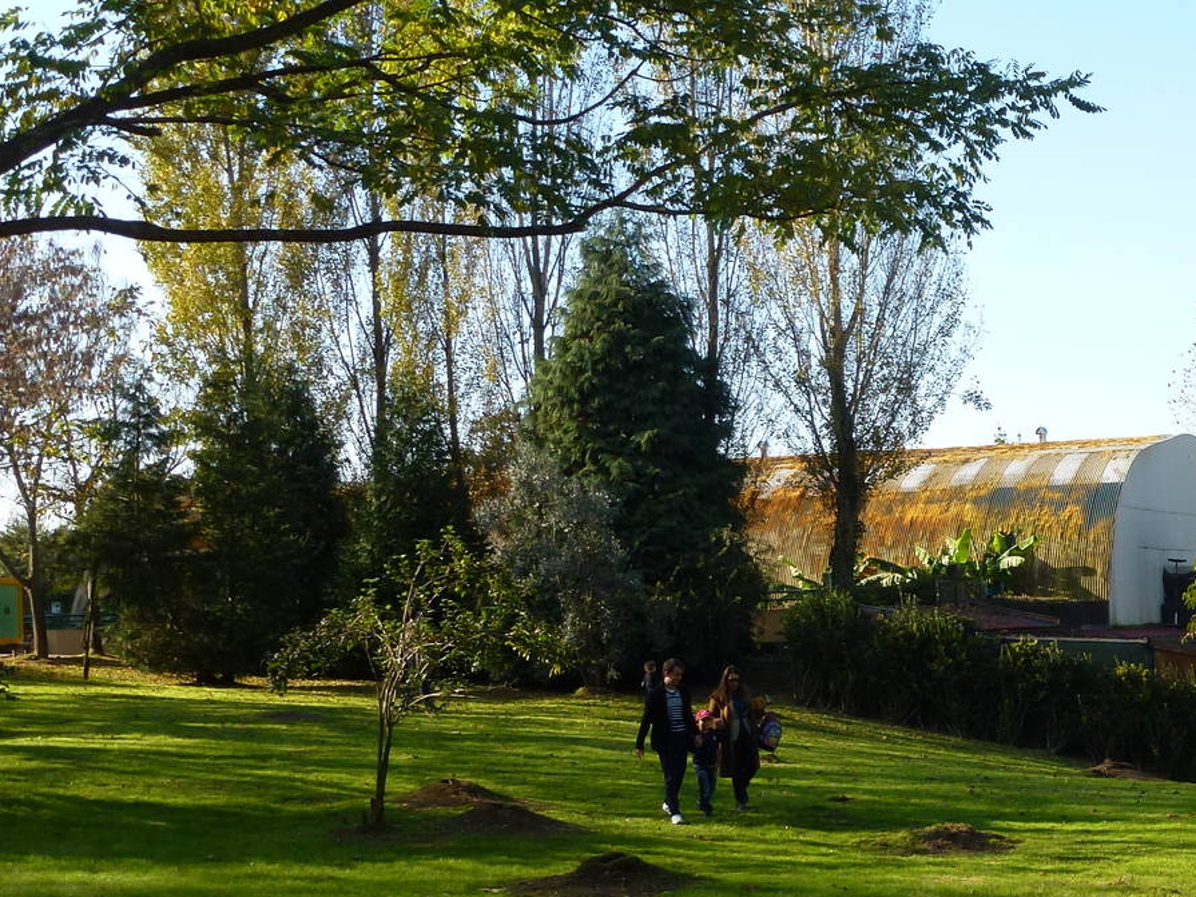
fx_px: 2038
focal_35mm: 59
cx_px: 1060
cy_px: 618
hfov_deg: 31.3
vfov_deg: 24.7
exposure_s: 1/320
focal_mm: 5.9
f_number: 4
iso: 100
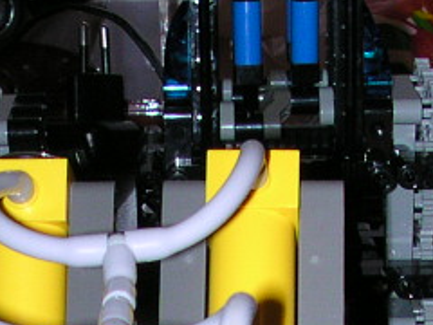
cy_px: 679
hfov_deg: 12.5
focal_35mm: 158
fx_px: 1976
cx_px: 101
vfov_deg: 8.8
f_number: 4.5
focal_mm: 5.6
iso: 100
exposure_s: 1/60
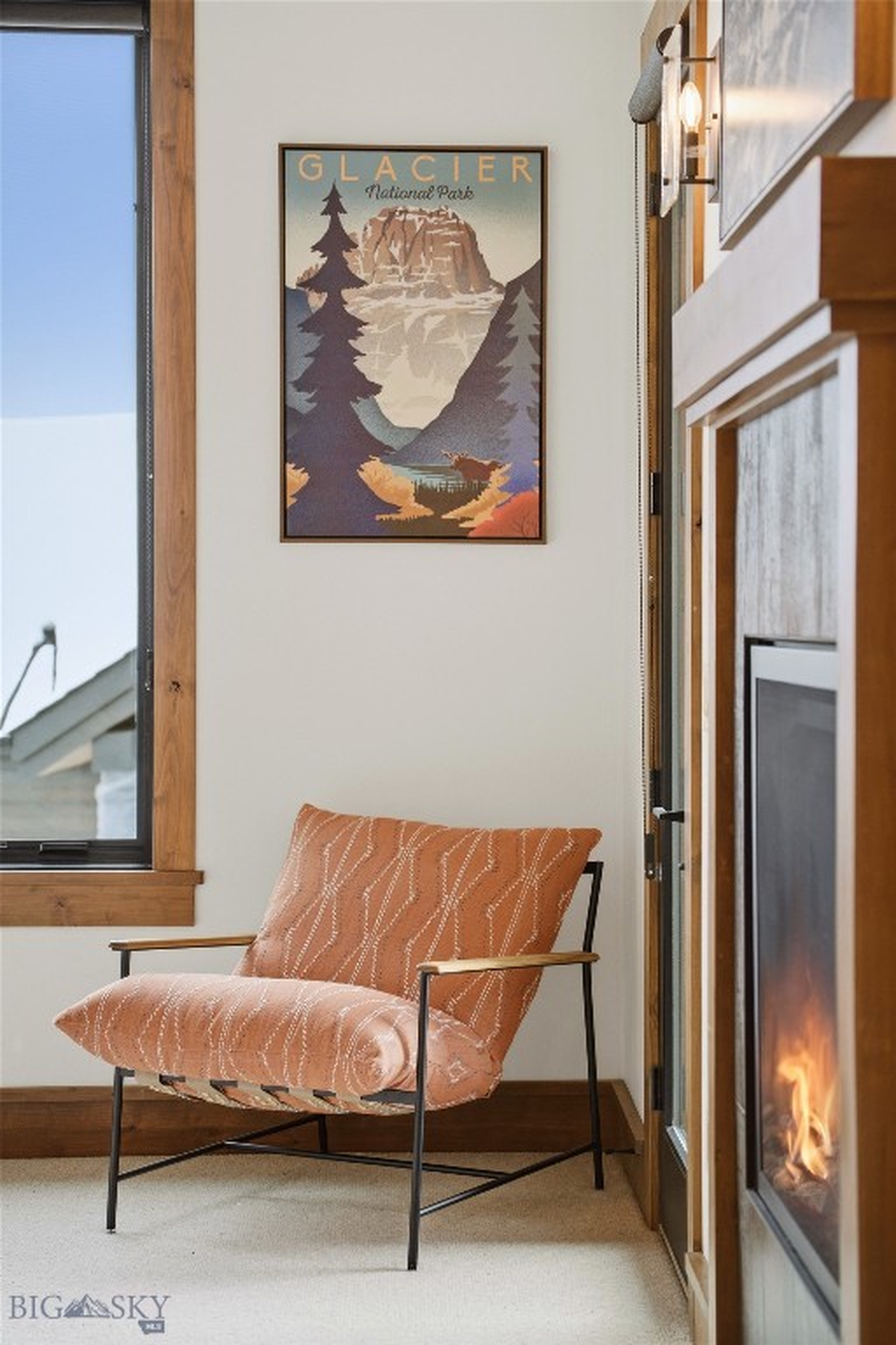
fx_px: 2613
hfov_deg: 19.5
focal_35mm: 70
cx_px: 448
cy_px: 672
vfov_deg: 28.8
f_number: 4
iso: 1250
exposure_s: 1/640
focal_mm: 70
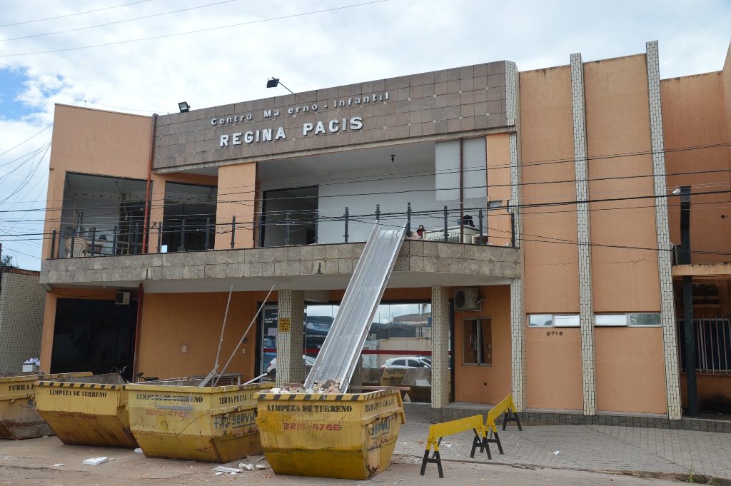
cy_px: 243
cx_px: 366
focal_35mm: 33
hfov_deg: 57.3
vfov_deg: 39.9
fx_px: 670
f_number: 8
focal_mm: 22
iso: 100
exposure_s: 1/250
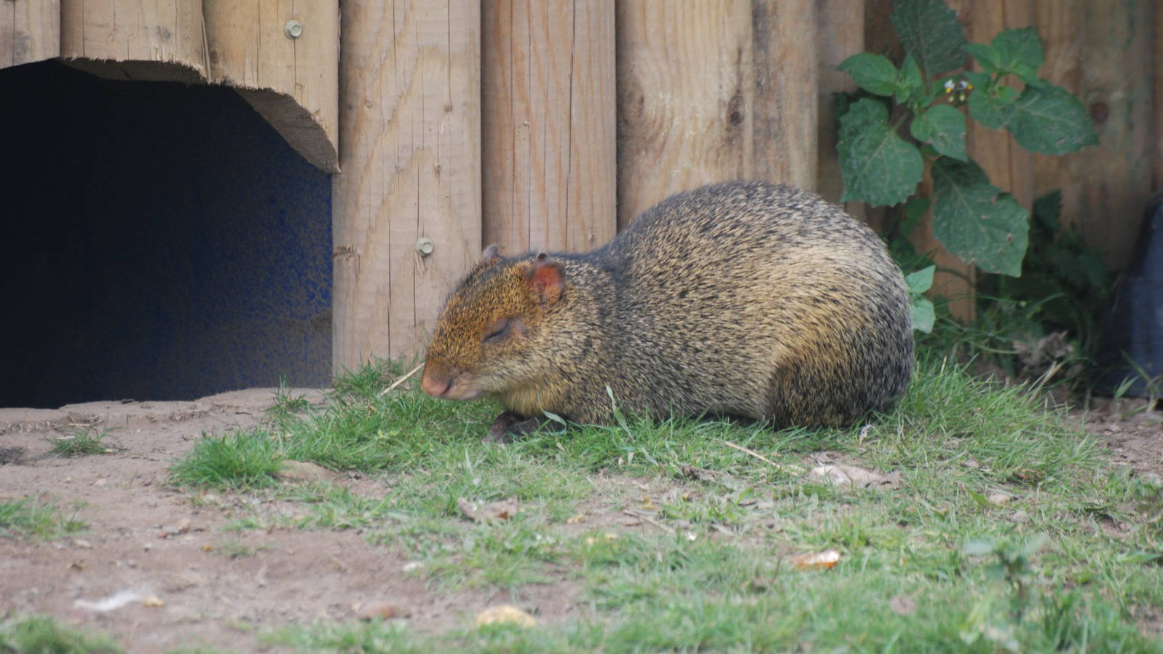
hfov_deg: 4.6
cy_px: 265
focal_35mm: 473
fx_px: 14585
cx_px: 581
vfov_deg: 2.6
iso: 400
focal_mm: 300
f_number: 5.6
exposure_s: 1/400
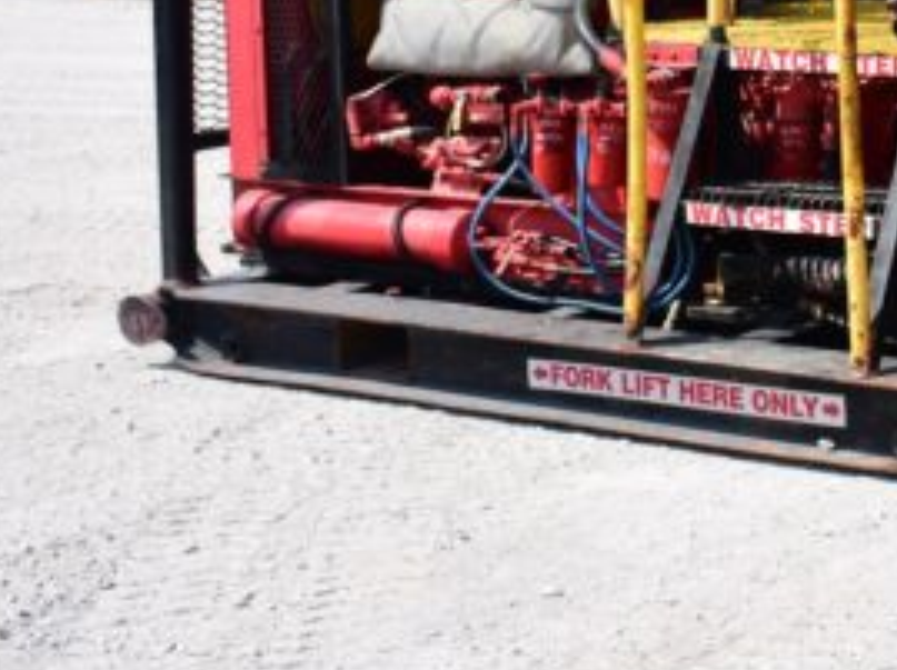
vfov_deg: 14.5
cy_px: -90
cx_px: 990
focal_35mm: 99
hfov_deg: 19.0
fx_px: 2562
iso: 100
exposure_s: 1/640
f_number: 4.5
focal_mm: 24
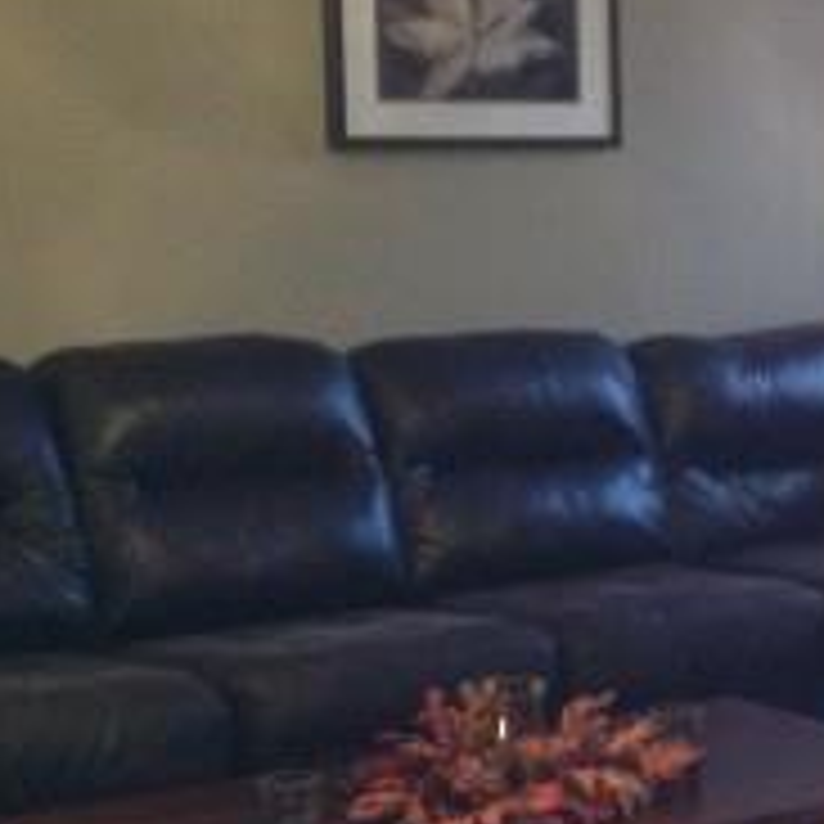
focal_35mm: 108
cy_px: 383
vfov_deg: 16.1
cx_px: 1319
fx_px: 2909
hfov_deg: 14.7
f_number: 2.4
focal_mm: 4.28
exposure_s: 1/16
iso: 400
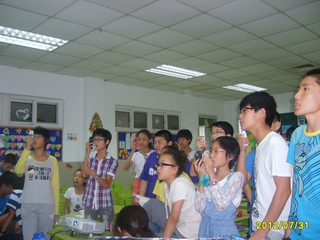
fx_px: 323
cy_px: 120
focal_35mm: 35
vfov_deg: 40.7
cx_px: 160
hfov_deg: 52.6
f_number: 2.8
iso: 133
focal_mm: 5.8
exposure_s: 1/45
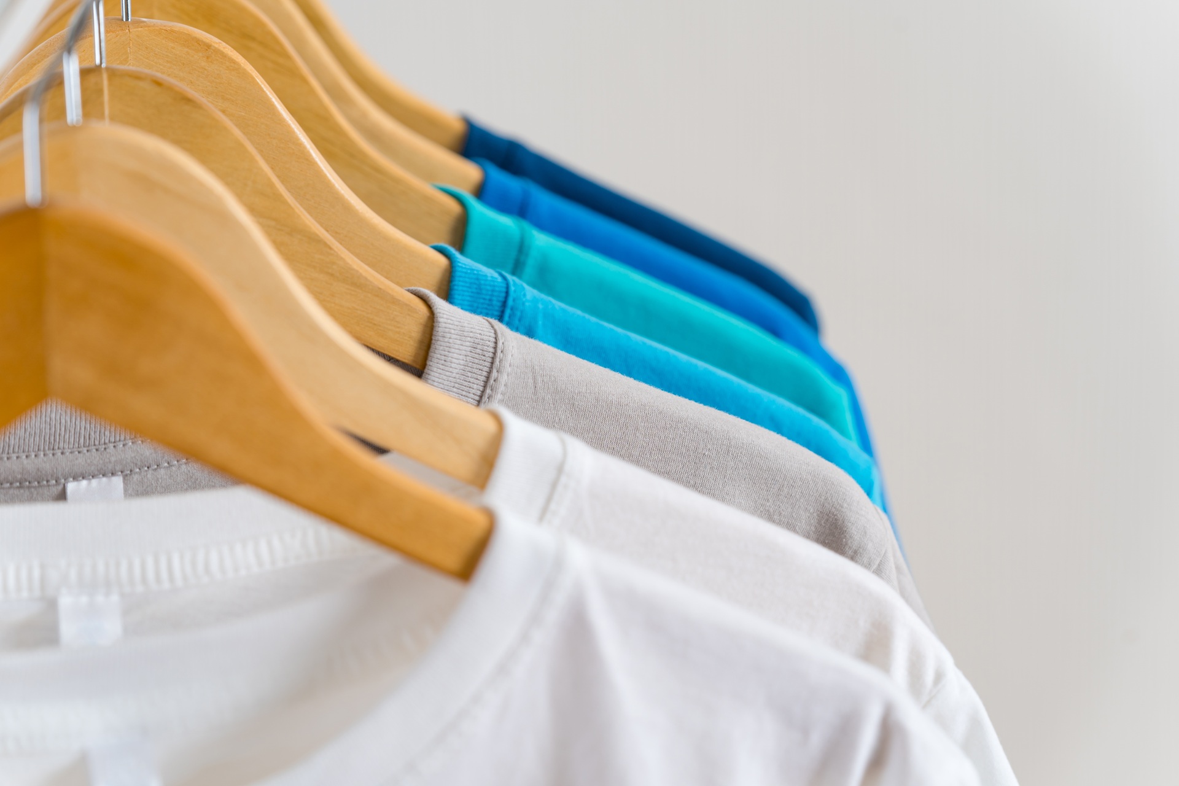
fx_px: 3275
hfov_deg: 20.4
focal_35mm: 100
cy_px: 393
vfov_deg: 13.7
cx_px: 590
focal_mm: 100
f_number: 5.6
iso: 100
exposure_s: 1/250
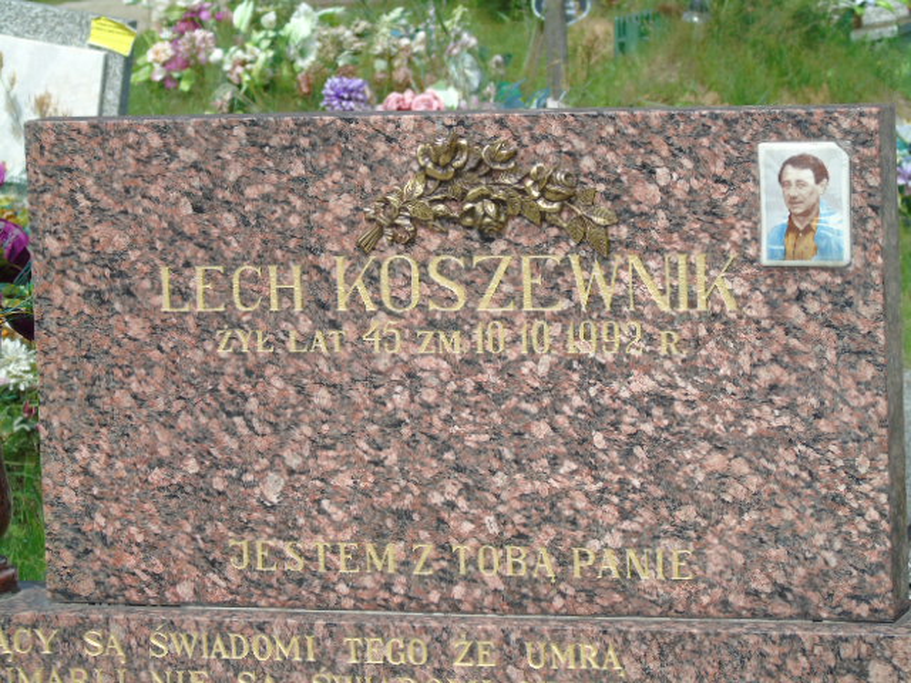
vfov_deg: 9.2
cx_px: 456
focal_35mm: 162
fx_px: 4263
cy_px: 342
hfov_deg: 12.2
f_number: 4.9
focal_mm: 29
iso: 80
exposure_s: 1/320
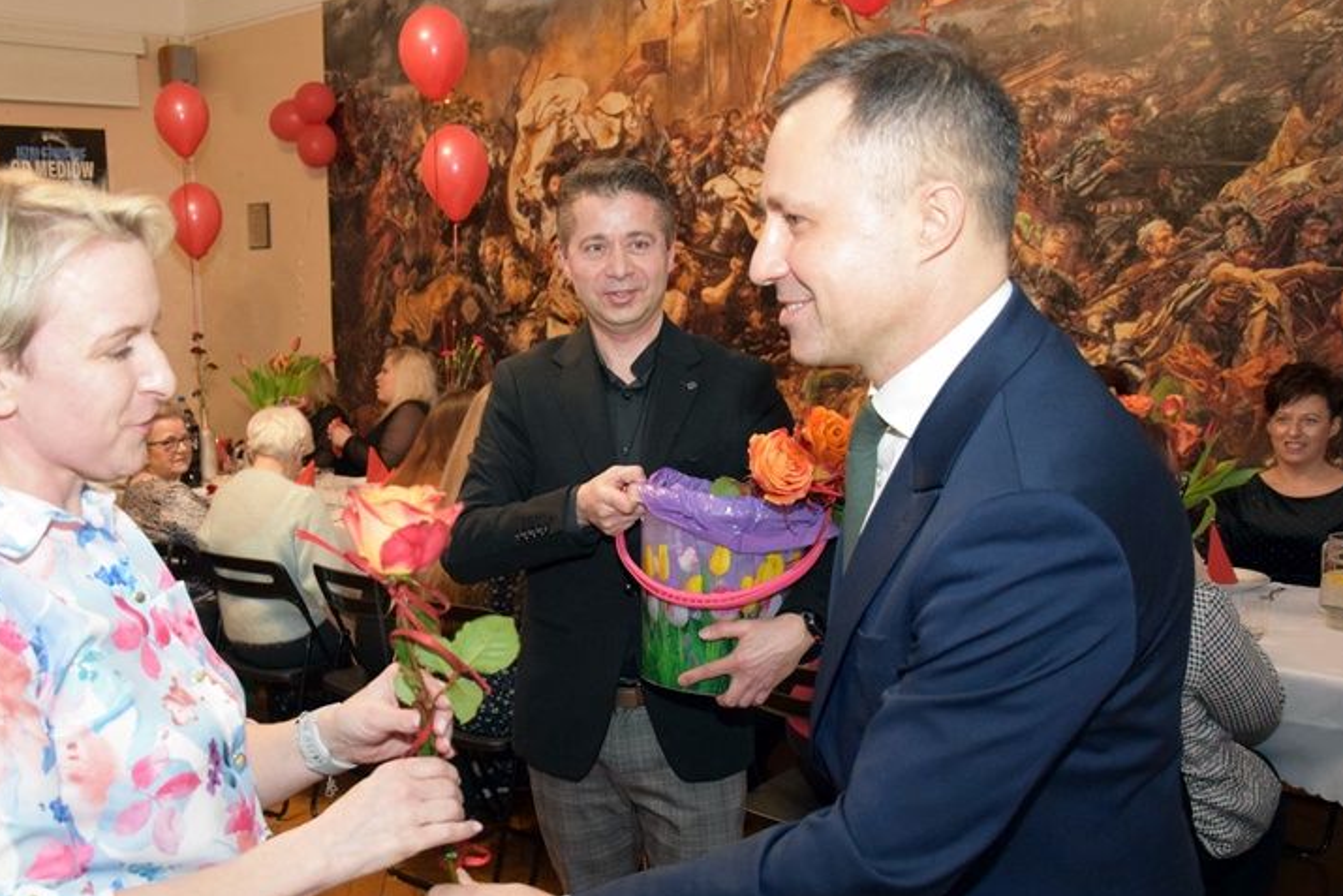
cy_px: 537
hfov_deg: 48.4
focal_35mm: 40
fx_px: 1479
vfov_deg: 33.6
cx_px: 503
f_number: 3.8
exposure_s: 1/60
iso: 3200
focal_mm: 21
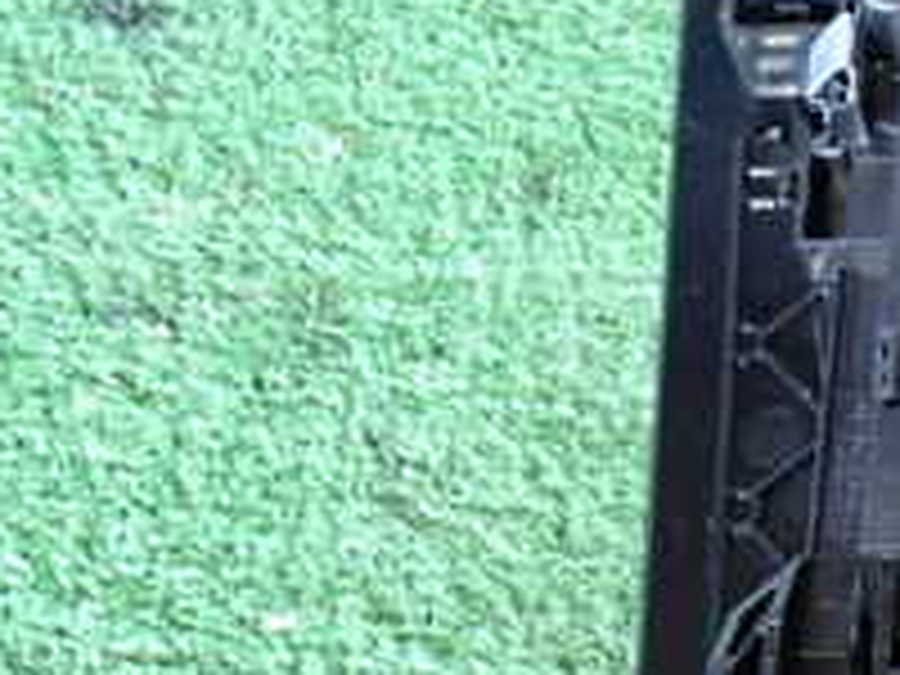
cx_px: 1332
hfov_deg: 18.3
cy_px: 306
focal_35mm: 96
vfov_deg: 15.4
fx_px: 2496
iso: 800
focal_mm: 5.79
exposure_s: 1/30
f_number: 2.4
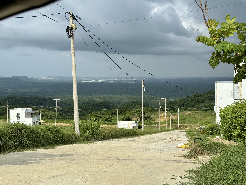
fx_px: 341
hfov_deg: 39.7
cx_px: 123
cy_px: 92
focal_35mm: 48
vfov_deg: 30.3
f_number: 1.78
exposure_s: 1/5587
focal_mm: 6.76
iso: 64
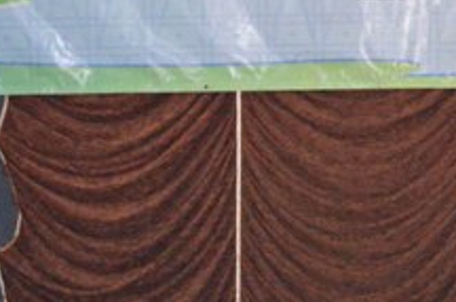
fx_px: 6684
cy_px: 36
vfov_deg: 2.6
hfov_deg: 3.9
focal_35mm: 529
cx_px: 680
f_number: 4
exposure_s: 1/200
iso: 6400
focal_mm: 95
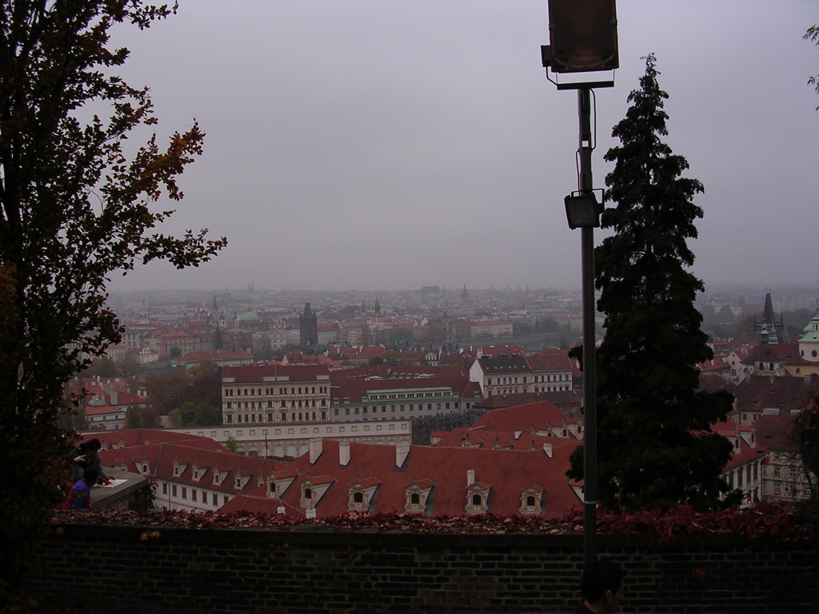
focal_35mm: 38
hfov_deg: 49.0
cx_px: 410
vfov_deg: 37.7
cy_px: 307
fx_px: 899
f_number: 2.8
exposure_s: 1/498
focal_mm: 5.8
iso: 100
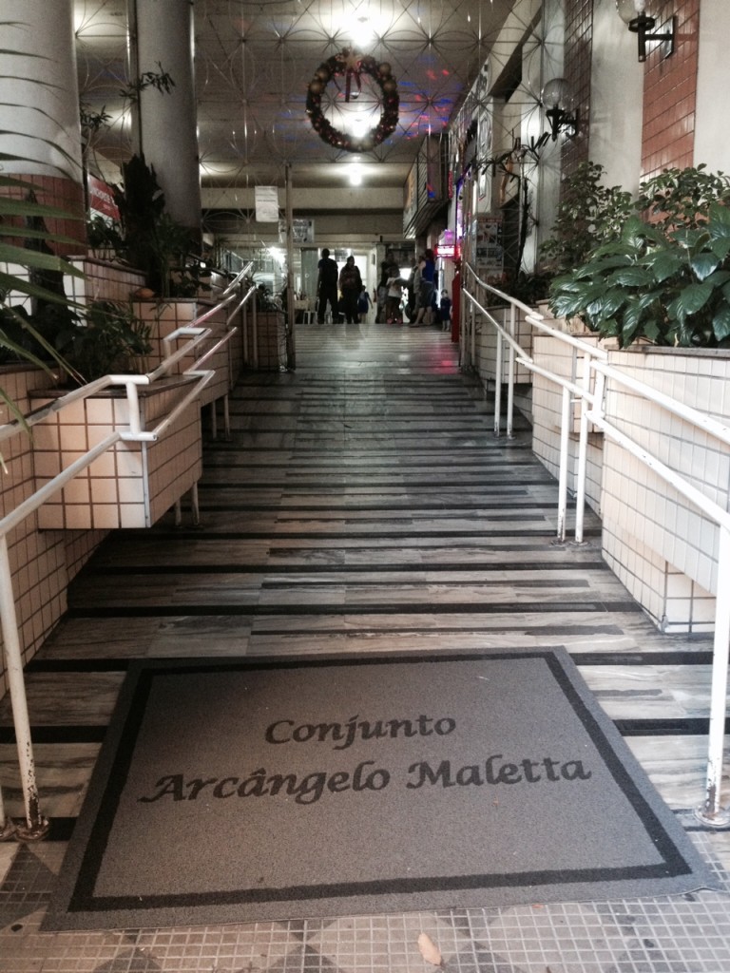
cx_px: 365
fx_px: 984
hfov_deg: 40.7
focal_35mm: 35
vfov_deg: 52.6
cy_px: 486
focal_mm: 4.28
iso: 320
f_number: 2.4
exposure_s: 1/20
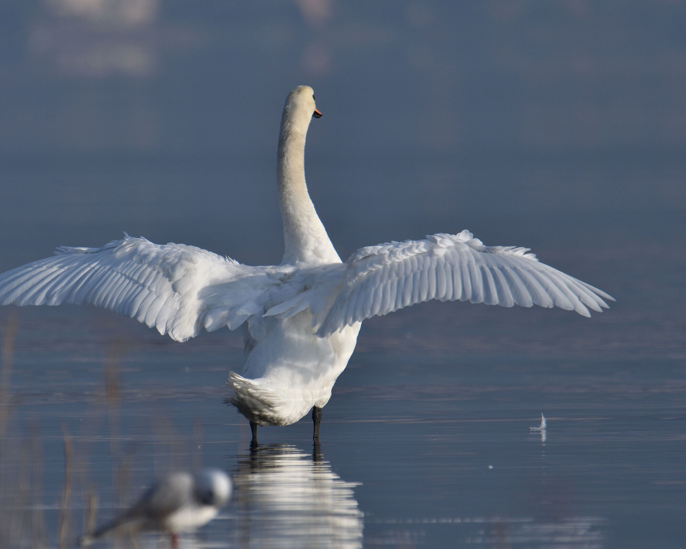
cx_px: 283
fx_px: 18903
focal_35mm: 931
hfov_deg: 2.1
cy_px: 275
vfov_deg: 1.7
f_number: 6.3
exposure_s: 1/1250
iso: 100
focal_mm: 550
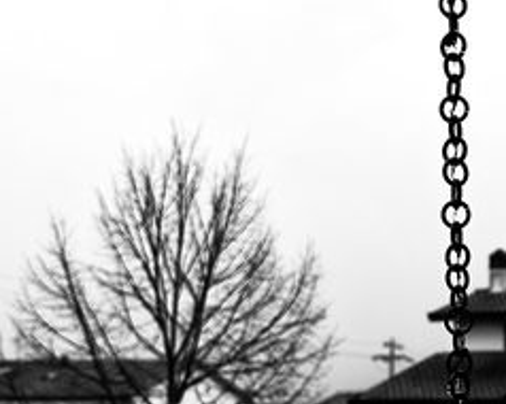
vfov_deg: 14.1
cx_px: 634
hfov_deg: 16.8
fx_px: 1631
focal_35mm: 109
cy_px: 302
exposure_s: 1/100
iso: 100
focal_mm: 46
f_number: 4
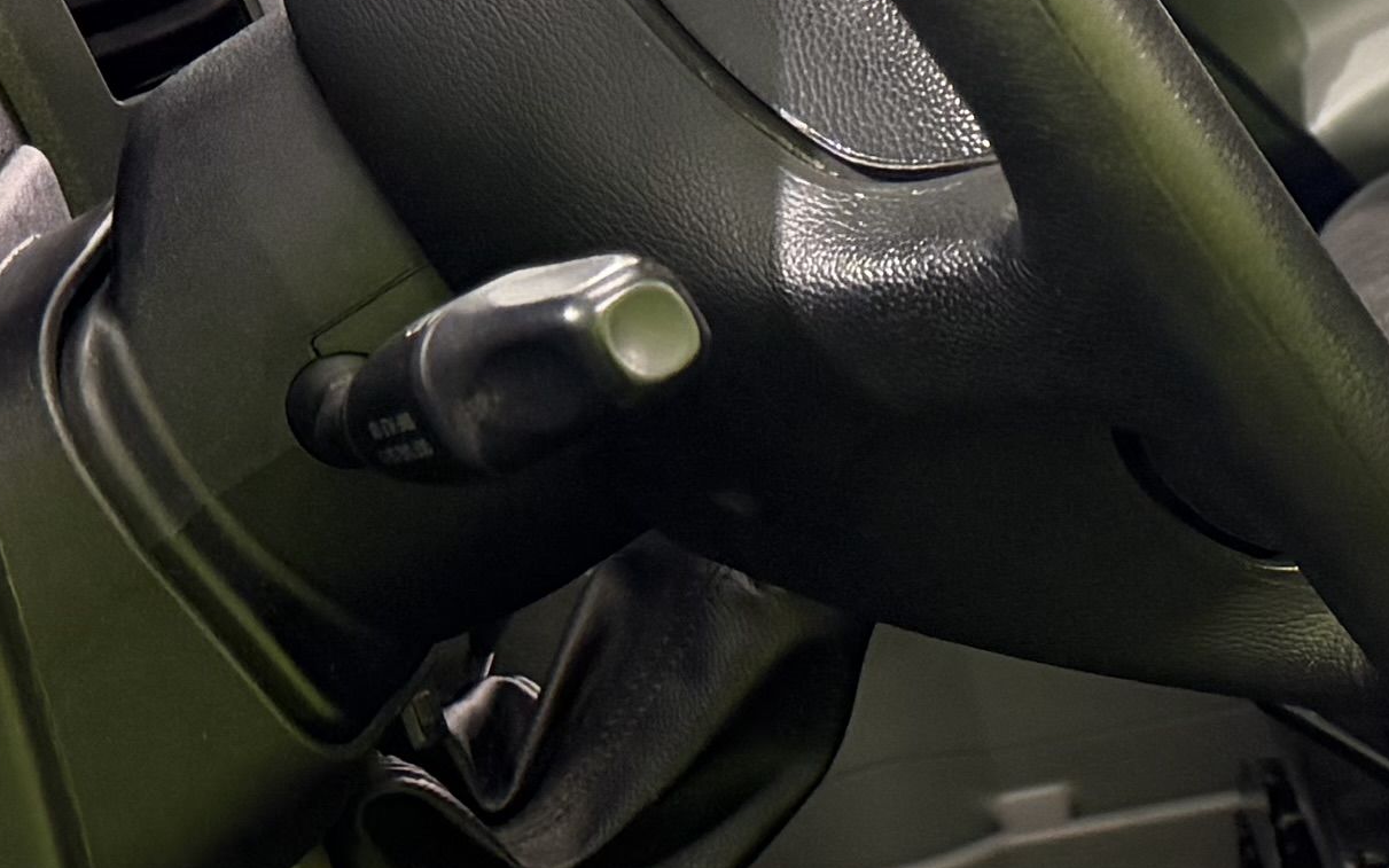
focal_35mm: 120
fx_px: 4543
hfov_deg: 16.1
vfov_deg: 10.9
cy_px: 237
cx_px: 2010
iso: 200
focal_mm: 6.76
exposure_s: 1/50
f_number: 1.78
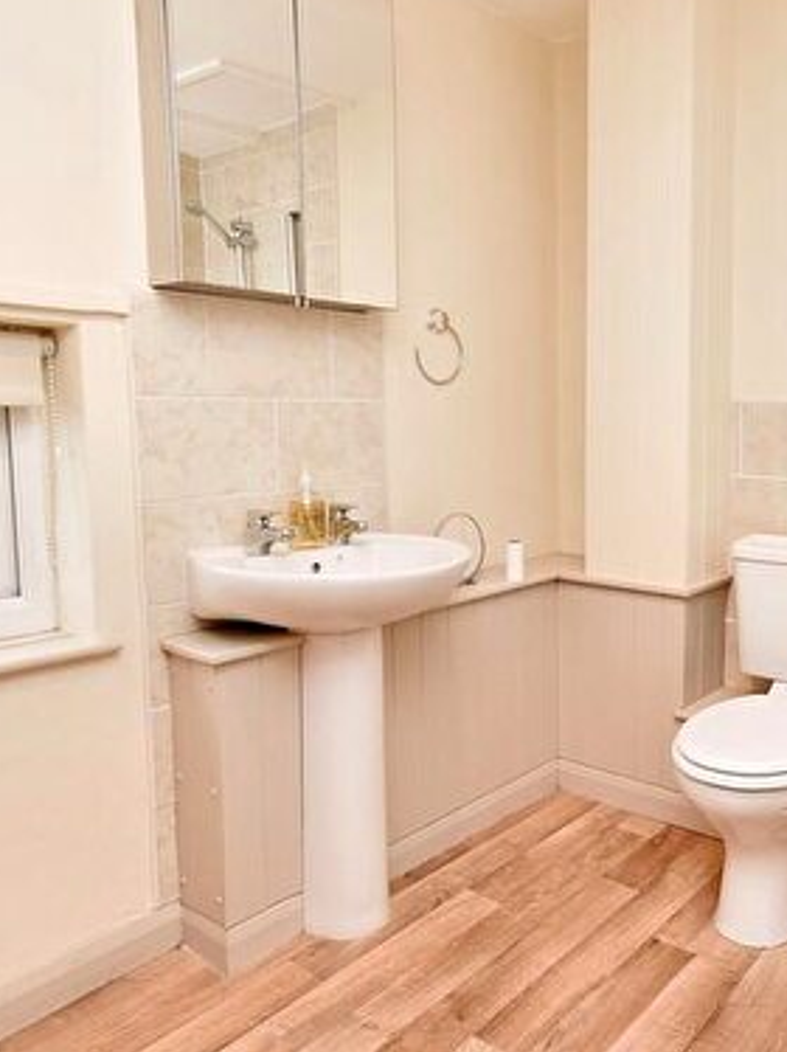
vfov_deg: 65.3
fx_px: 819
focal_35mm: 27
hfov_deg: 48.0
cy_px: 496
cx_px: 646
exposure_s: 1/60
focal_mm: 10
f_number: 7.1
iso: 800
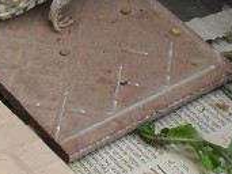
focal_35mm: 131
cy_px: 86
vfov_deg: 11.3
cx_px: 115
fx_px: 877
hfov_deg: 15.1
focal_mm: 6.3
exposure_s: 1/350
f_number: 3.2
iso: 100
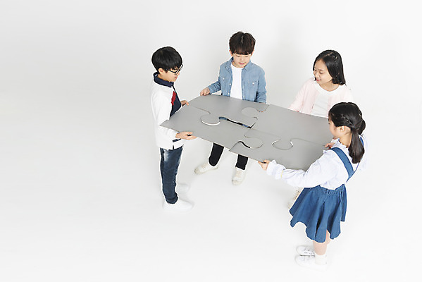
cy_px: 141
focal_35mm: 31
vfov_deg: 42.4
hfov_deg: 60.3
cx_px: 211
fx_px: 364
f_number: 18
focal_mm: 31
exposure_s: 1/125
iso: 100
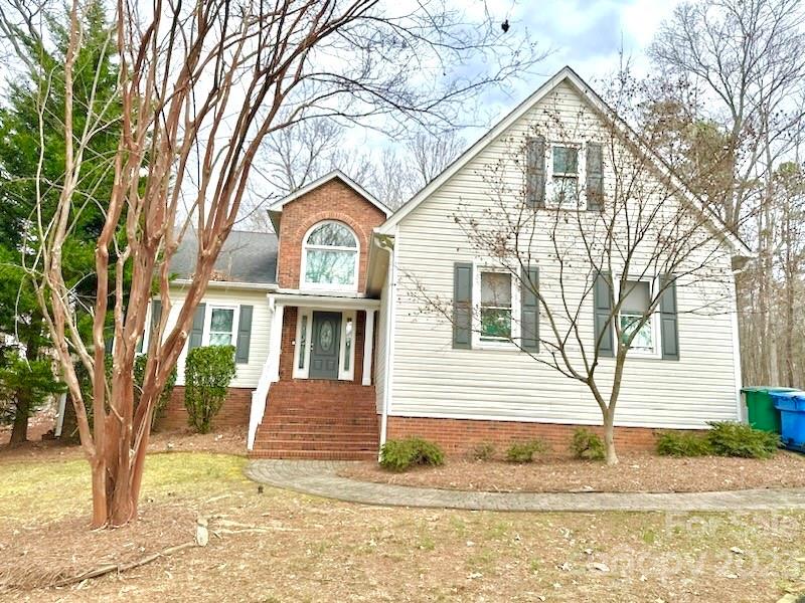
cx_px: 402
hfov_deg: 71.6
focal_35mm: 24
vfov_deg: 56.8
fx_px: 558
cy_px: 302
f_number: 1.78
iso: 80
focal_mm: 6.86
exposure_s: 1/1916
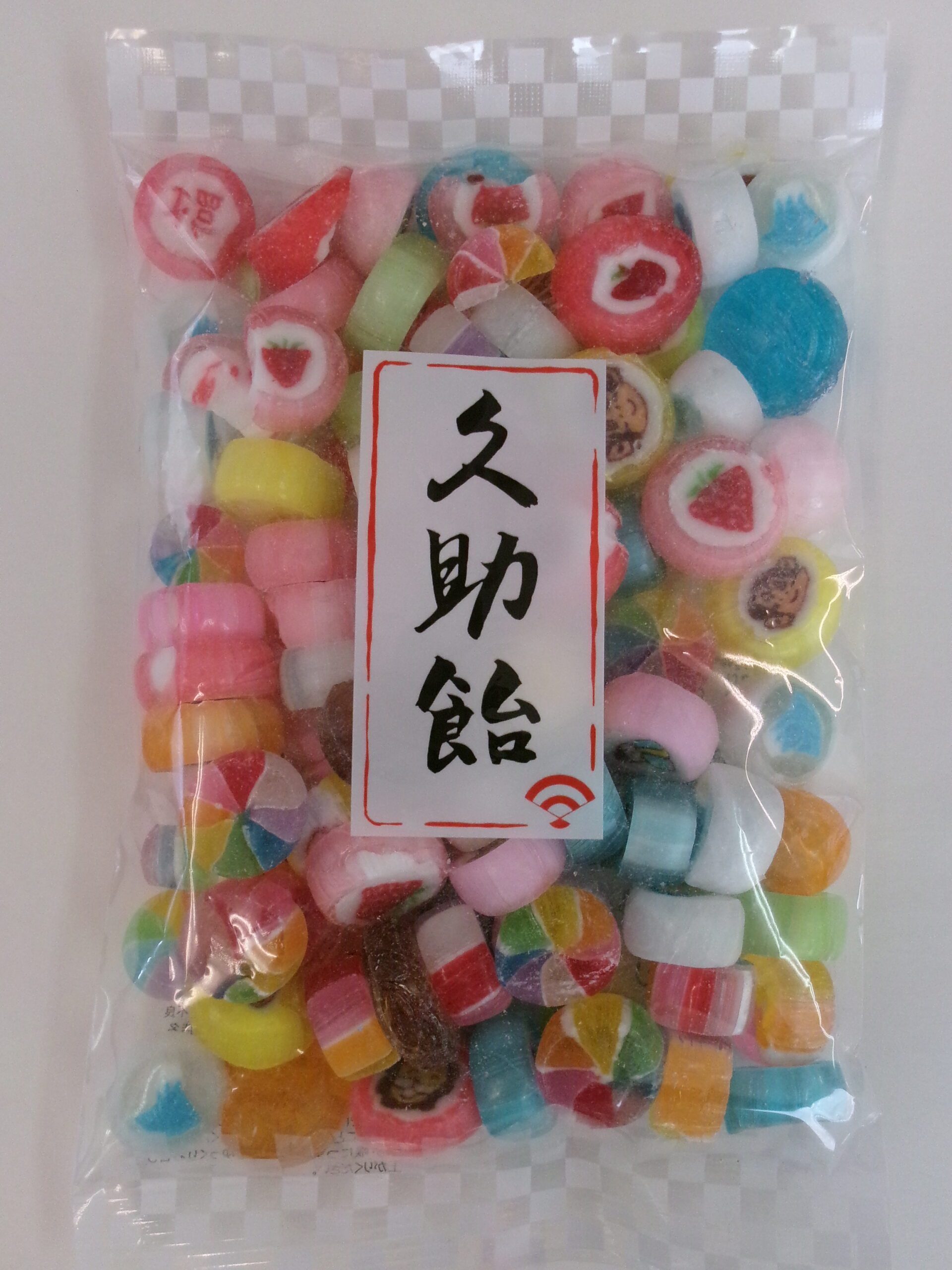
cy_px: 635
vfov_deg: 43.9
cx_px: 476
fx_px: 1577
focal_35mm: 43
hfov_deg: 33.6
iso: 589
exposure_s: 1/125
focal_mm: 7.8
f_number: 4.7
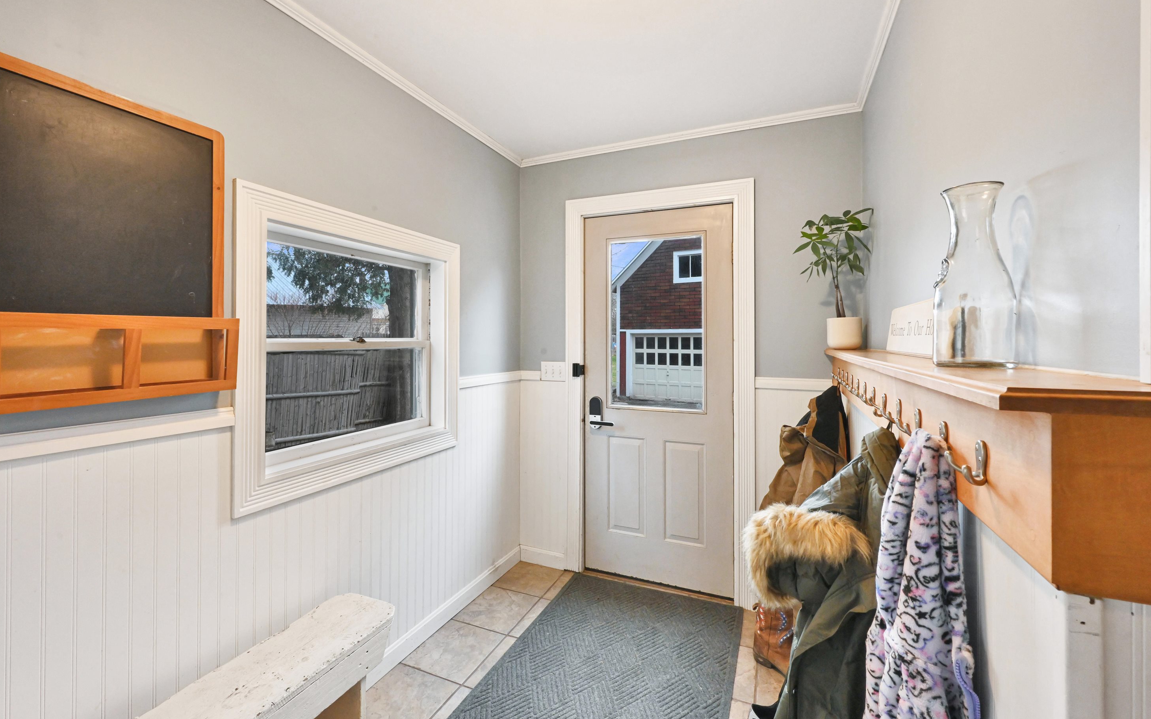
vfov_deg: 74.8
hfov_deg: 101.4
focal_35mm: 15
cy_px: 363
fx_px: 471
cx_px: 555
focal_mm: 14
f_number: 14
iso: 2000
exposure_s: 1/10
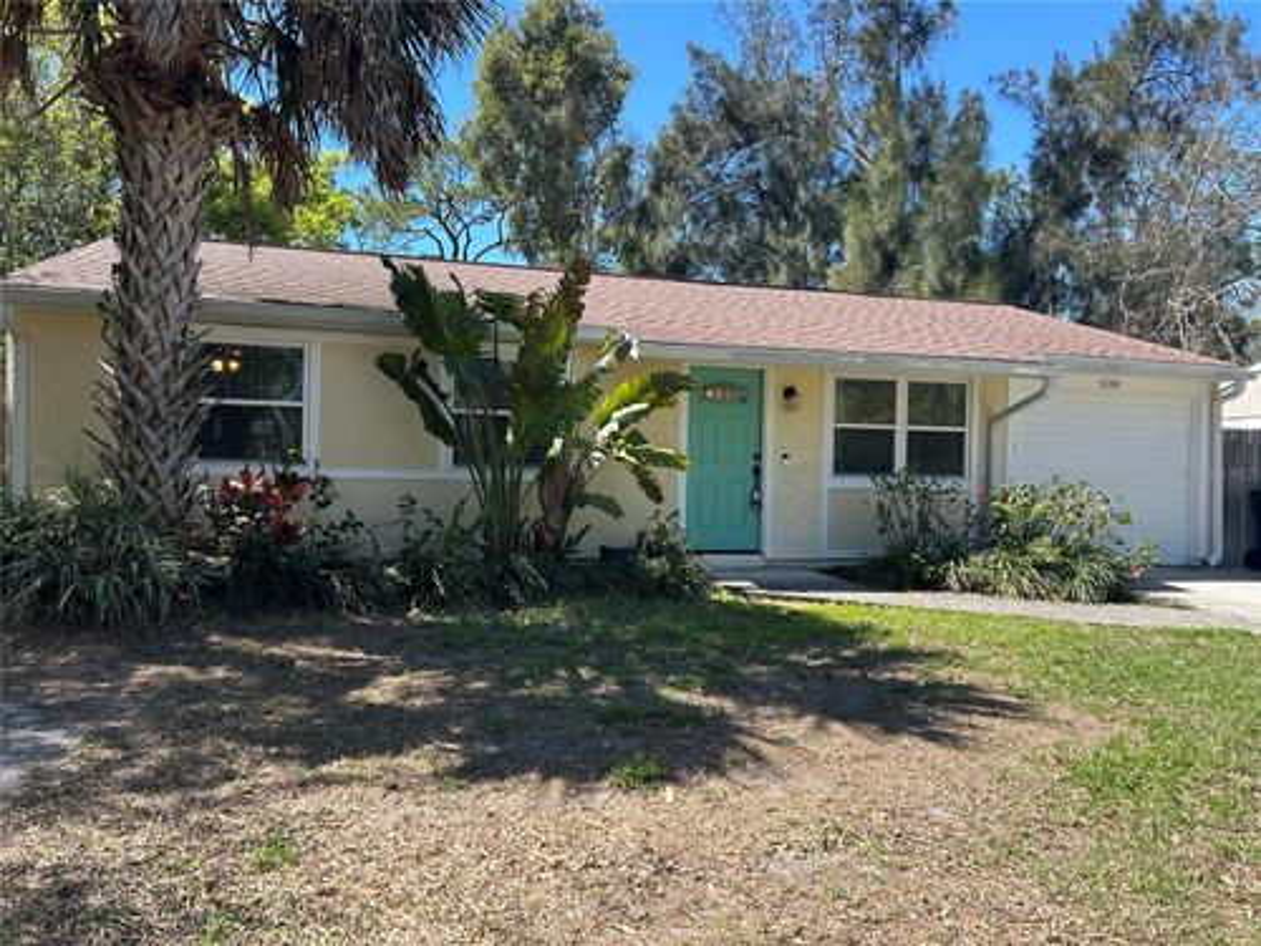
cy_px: 473
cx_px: 630
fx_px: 947
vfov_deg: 53.1
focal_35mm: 26
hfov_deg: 67.3
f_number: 1.5
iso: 50
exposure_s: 1/1431
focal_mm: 5.7
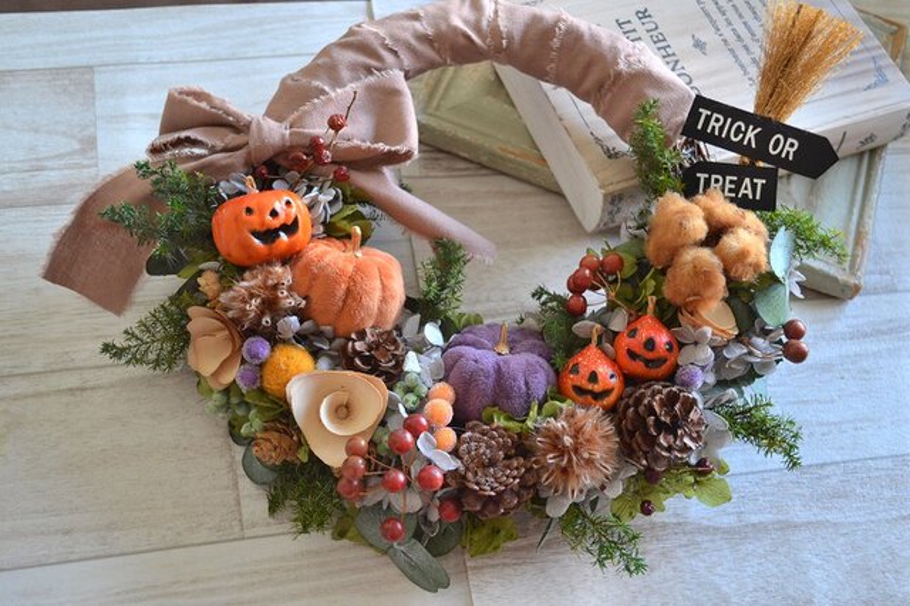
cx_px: 455
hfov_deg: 43.6
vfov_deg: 29.8
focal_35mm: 45
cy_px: 303
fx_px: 1137
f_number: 4.5
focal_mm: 30
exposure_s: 1/20
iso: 400
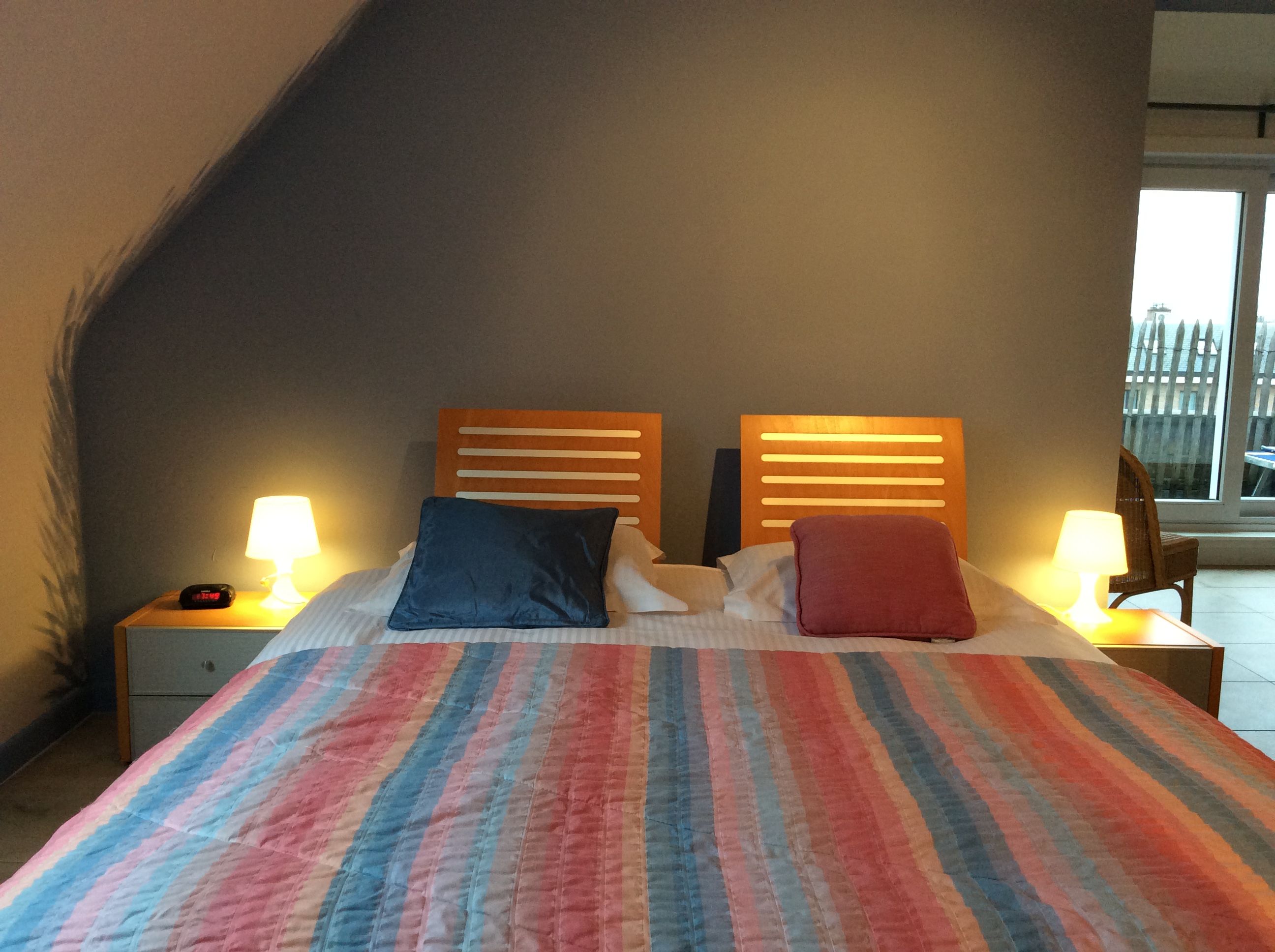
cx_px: 638
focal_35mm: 32
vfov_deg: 44.1
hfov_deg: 56.9
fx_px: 1177
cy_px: 476
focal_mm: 3.3
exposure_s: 1/25
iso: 80
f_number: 2.4
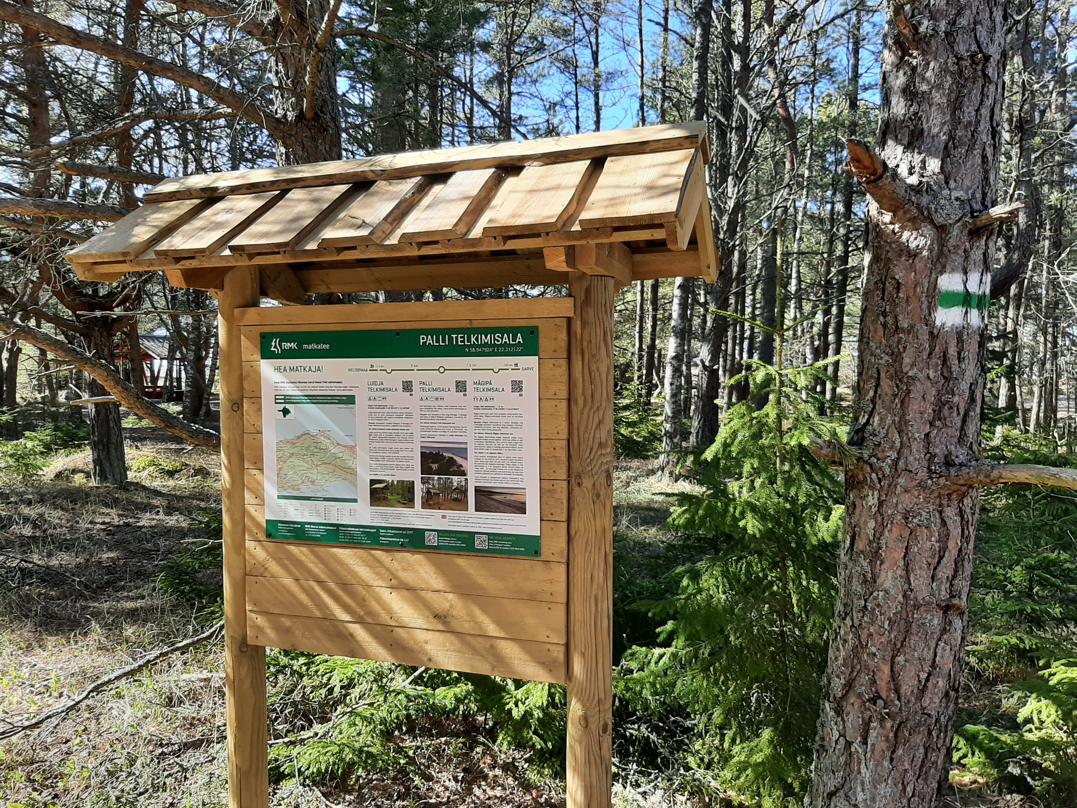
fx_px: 809
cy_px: 404
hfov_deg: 67.3
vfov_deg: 53.1
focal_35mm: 26
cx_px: 538
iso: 40
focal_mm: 3.93
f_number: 1.7
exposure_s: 1/358
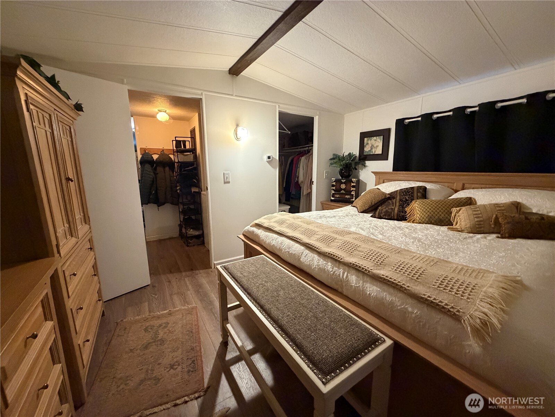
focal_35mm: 14
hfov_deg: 102.1
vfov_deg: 85.7
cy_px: 208
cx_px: 278
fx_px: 224
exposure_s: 1/60
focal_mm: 2.22
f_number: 2.2
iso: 800
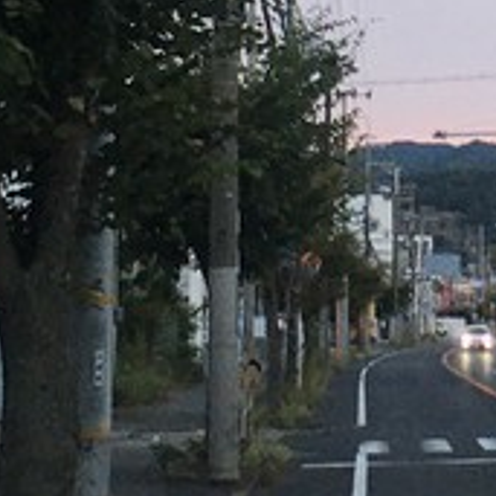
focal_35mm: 180
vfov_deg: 9.6
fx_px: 2918
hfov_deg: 9.6
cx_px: 569
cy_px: -81
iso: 25
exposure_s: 1/30
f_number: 2.2
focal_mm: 4.15
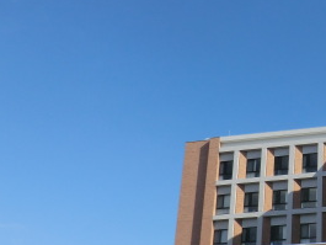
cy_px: 180
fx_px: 546
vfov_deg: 25.0
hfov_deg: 28.9
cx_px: 389
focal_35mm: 58
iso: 80
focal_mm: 4.3
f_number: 7.5
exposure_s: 1/200
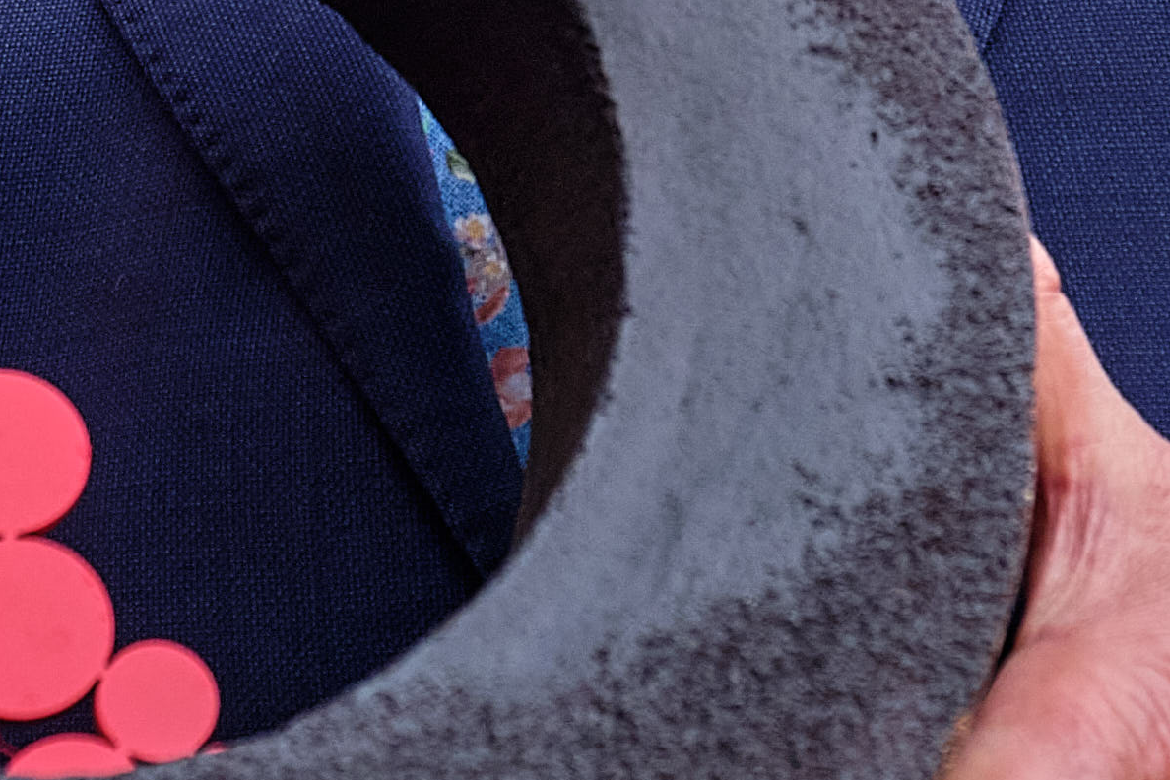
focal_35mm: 101
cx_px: 580
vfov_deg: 13.1
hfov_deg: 20.2
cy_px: -214
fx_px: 3282
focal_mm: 13.2
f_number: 4
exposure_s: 1/400
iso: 400
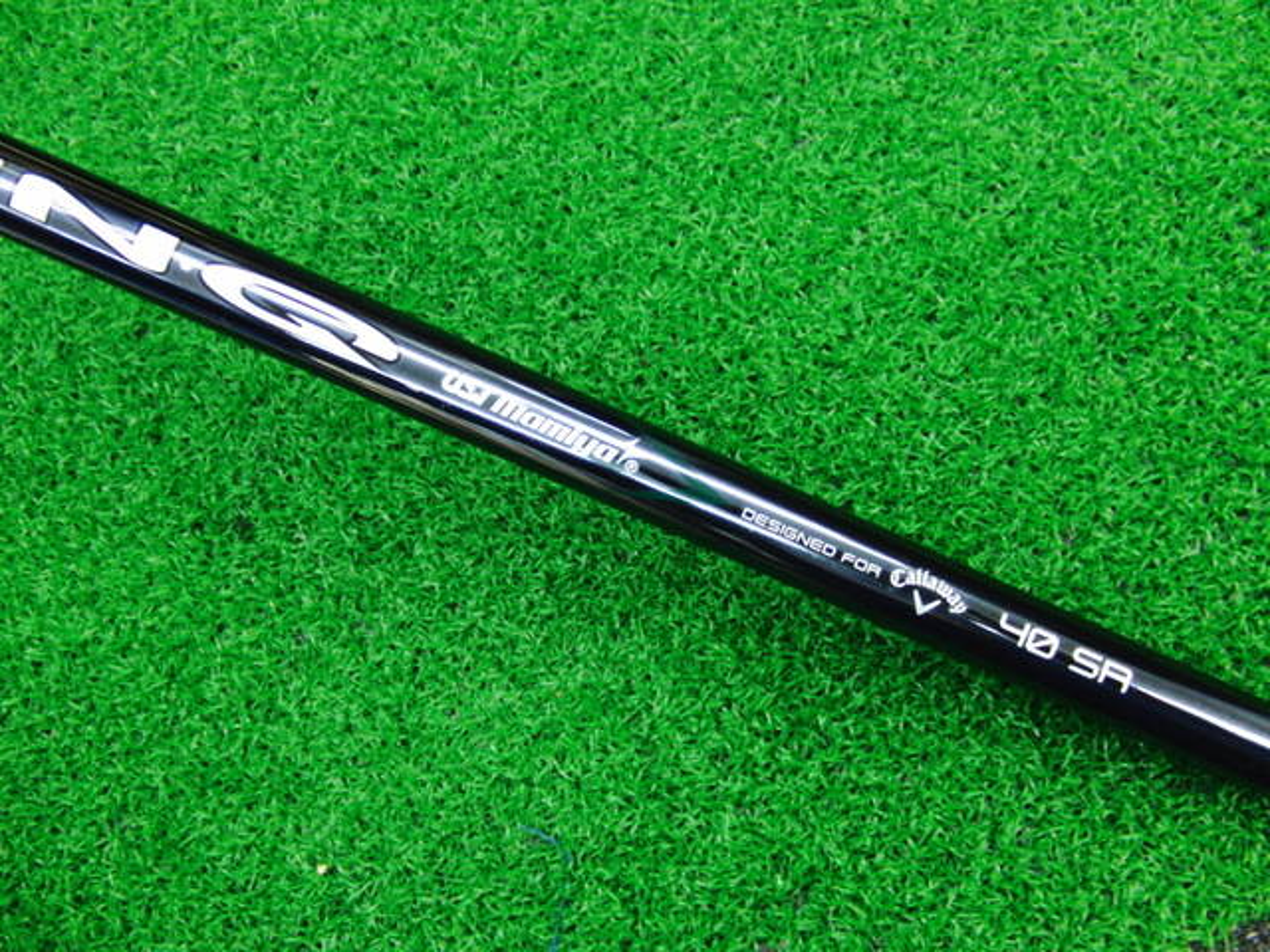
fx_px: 1357
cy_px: 476
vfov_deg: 38.7
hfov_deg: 50.1
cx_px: 635
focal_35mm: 37
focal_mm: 6.42
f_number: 3.6
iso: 400
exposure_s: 1/25
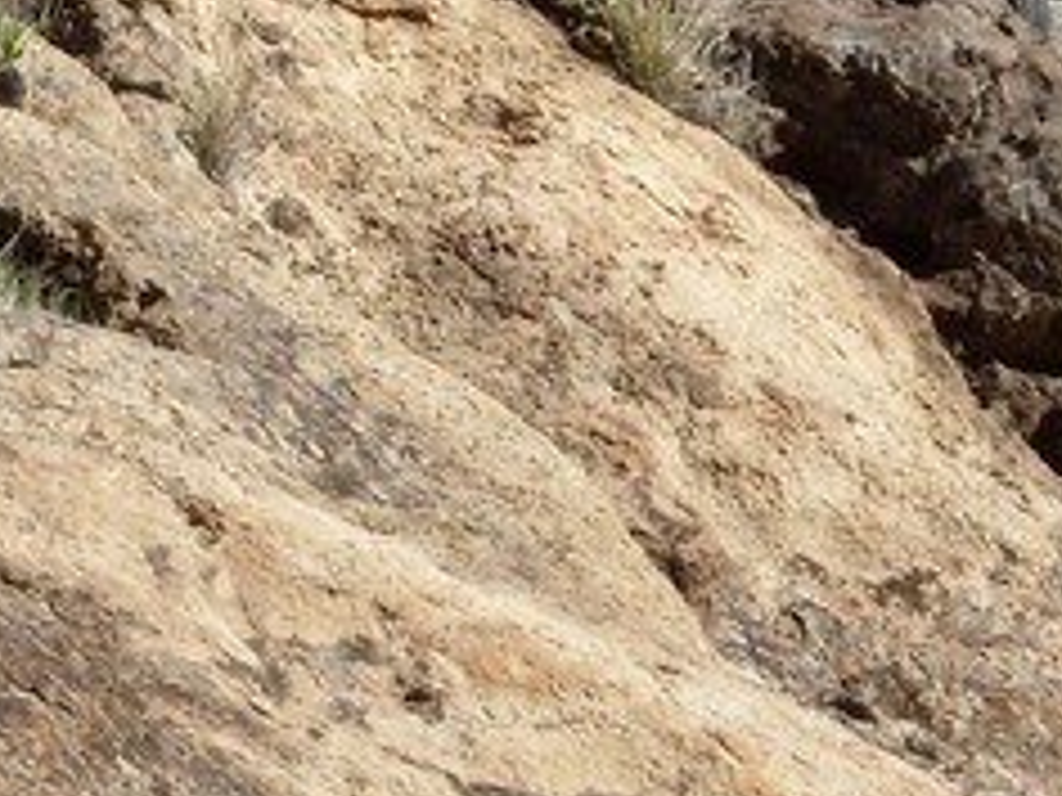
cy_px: -45
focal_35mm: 407
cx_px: -90
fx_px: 12487
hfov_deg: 4.9
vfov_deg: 3.6
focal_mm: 21.3
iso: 50
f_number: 6.8
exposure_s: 1/201
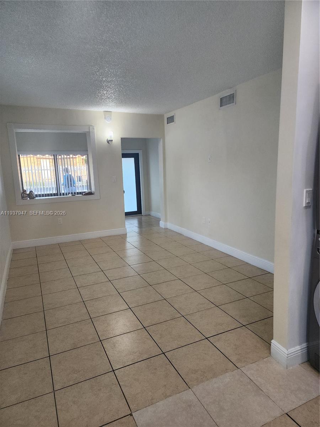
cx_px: 160
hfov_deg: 58.9
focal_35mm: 23
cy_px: 214
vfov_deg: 73.9
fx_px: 283
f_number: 1.8
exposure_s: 1/180
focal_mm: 6.4
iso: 200
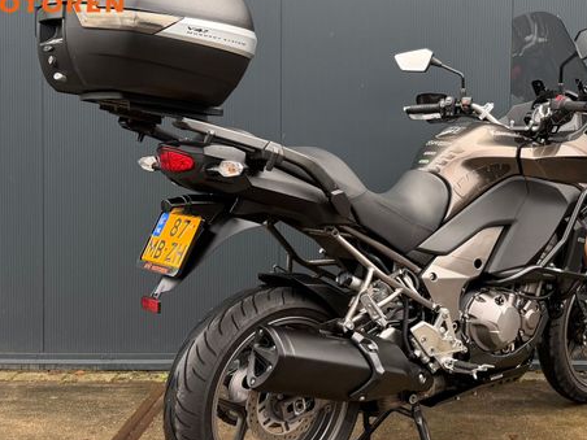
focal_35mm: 34
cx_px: 390
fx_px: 577
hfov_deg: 52.9
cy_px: 225
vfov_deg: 41.8
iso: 125
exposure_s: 1/121
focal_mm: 6.76
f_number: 1.78
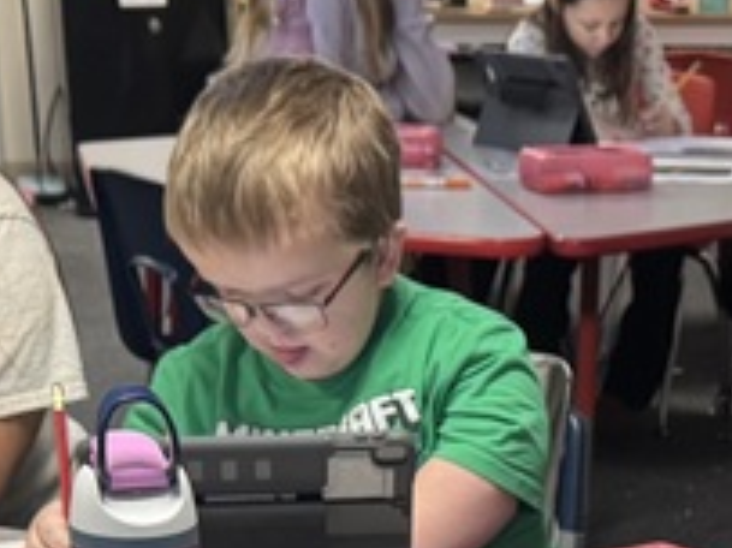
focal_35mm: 121
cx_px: 689
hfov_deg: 16.0
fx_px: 2557
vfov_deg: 11.7
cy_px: 822
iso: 200
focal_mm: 6.76
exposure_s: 1/76
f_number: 1.78
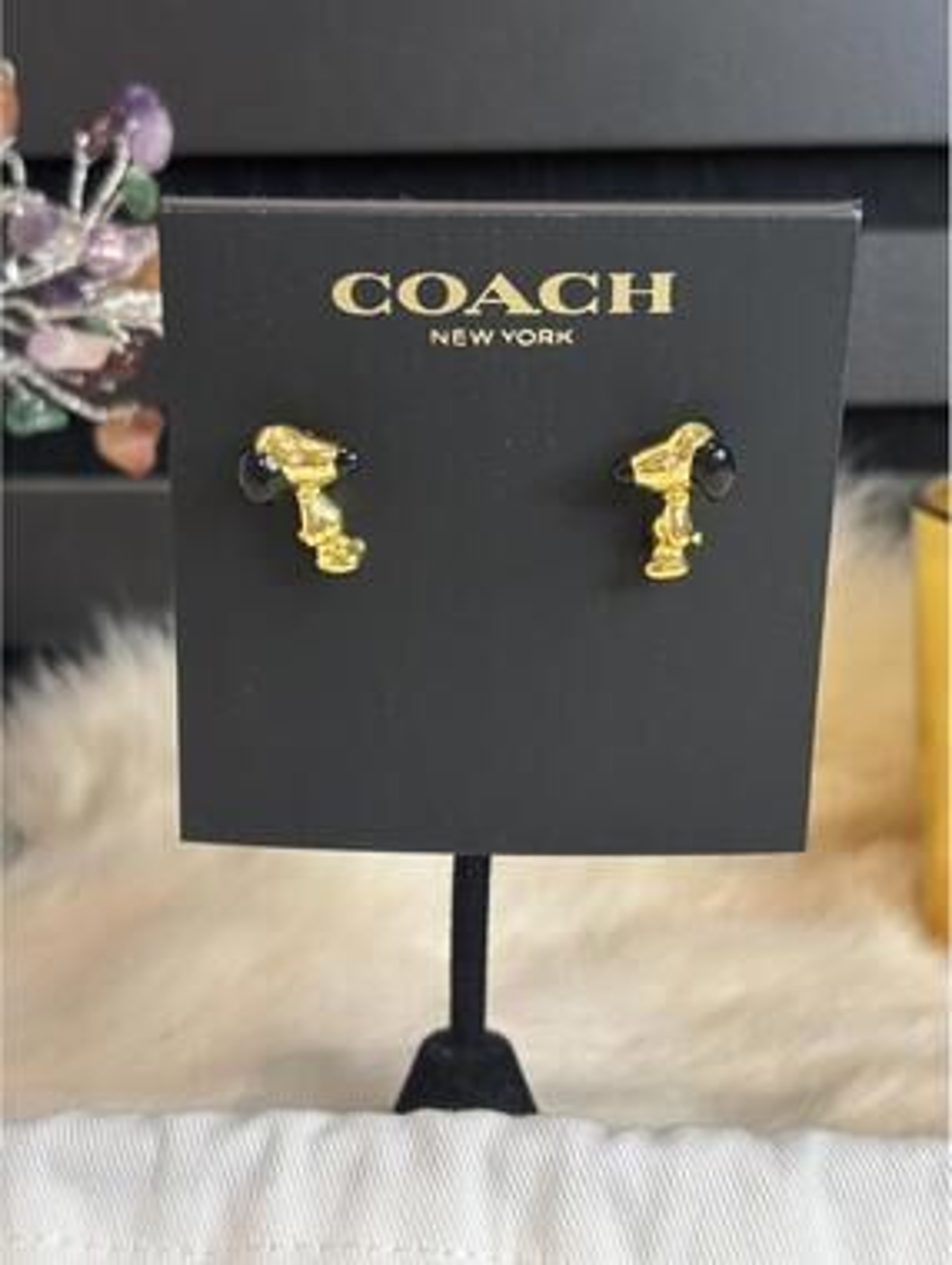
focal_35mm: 52
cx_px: 476
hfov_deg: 28.1
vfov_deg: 36.8
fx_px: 1903
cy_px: 632
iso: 125
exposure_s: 1/60
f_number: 1.6
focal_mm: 5.96
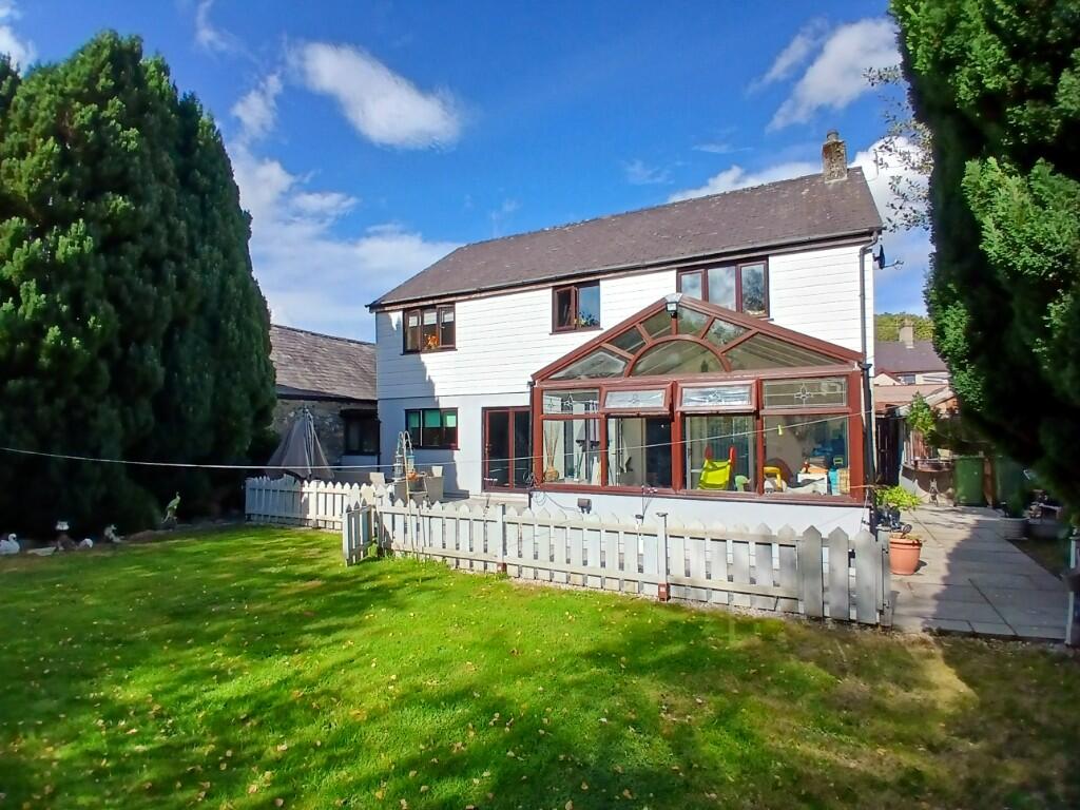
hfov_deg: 91.0
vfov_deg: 74.7
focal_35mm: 17
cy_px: 405
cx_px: 540
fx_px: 530
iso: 50
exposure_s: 1/1362
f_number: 2.2
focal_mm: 1.4
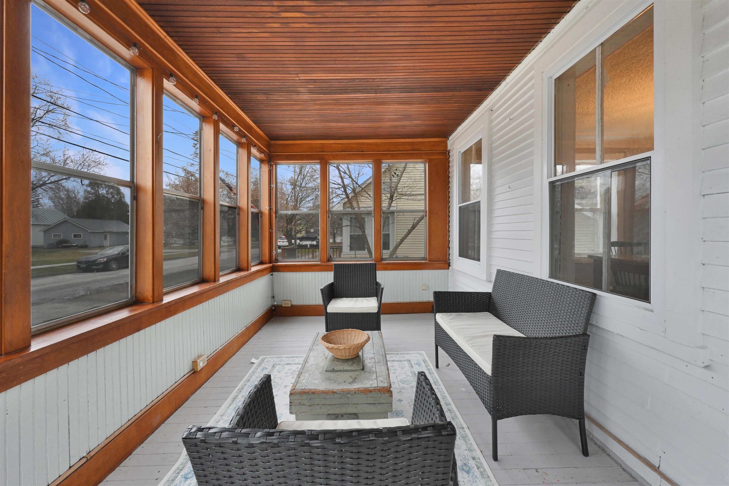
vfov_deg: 81.2
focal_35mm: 14
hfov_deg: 104.3
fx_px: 283
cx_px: 364
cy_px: 243
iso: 2000
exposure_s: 1/80
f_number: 14
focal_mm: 14
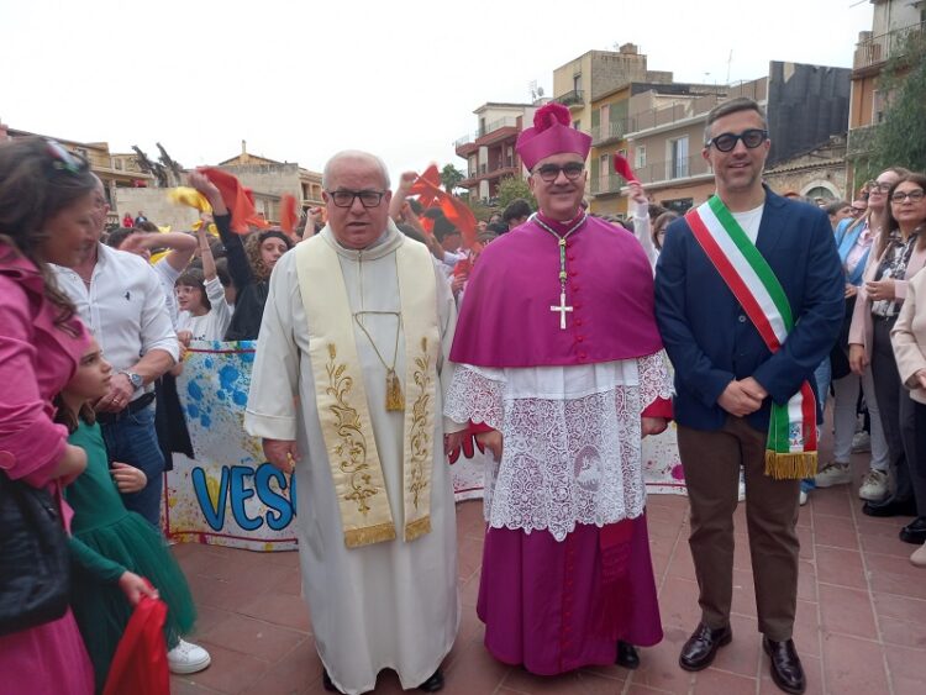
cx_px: 463
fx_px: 669
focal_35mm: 25
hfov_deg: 69.4
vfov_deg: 54.9
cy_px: 348
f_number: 2
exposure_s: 1/50
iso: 50
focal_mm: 4.6
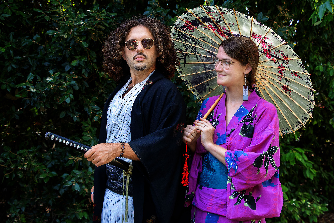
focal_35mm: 57
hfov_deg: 35.1
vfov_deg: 23.8
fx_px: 529
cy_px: 112
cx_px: 167
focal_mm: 38
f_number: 5
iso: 320
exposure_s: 1/160
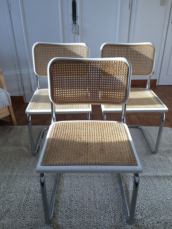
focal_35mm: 29
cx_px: 86
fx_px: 192
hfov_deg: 48.2
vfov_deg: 61.7
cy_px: 114
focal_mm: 4.15
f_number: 2.2
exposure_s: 1/100
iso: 25
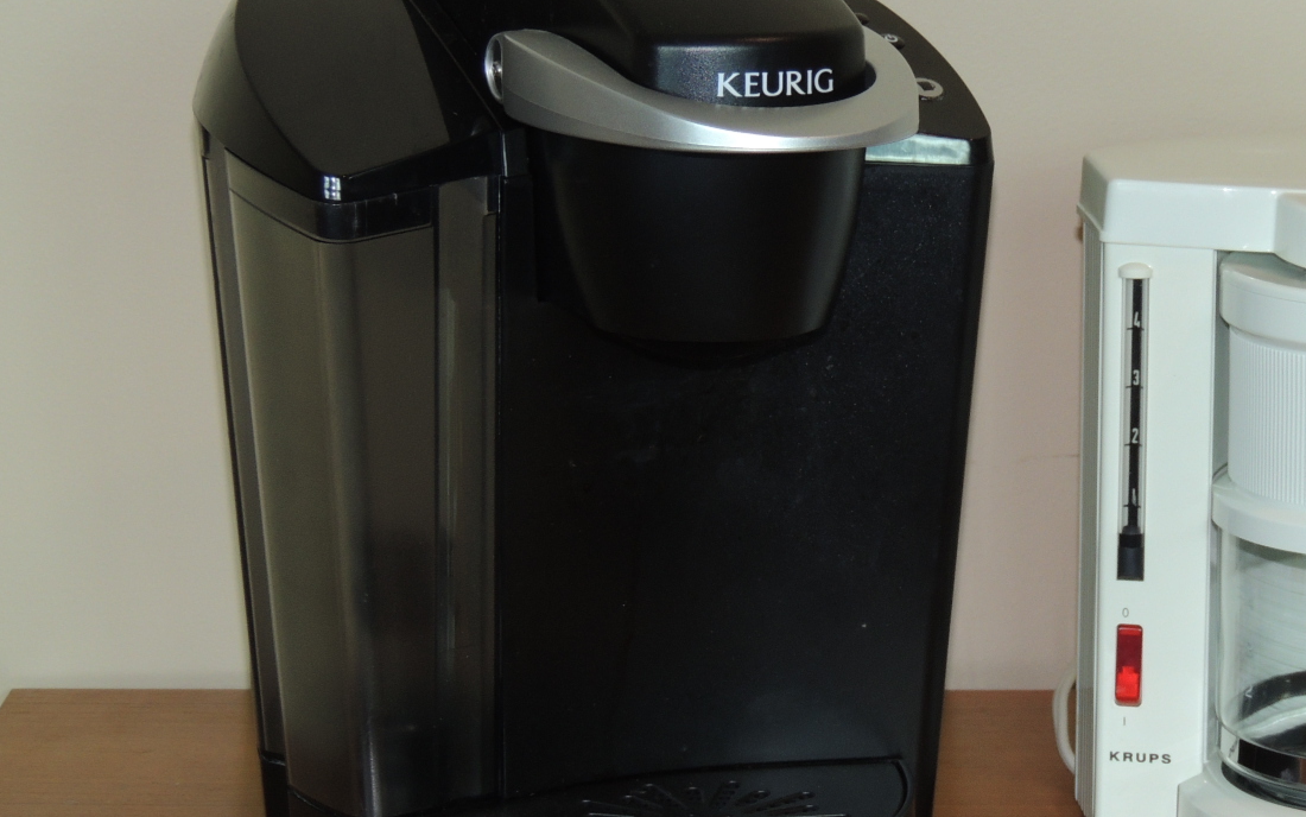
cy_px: 432
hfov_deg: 15.9
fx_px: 4664
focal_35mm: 131
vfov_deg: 10.0
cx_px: 902
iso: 200
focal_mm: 15.1
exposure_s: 1/60
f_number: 4
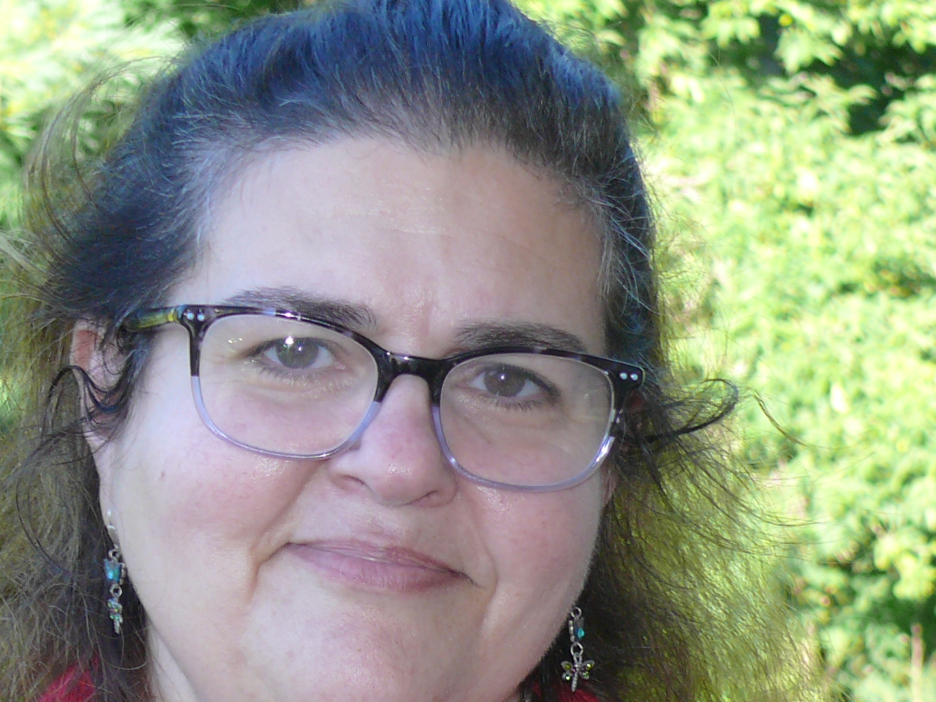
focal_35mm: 194
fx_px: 5246
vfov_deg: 7.7
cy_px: 463
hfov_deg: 10.2
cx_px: 245
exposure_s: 1/125
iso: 100
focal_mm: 15.4
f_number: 3.2
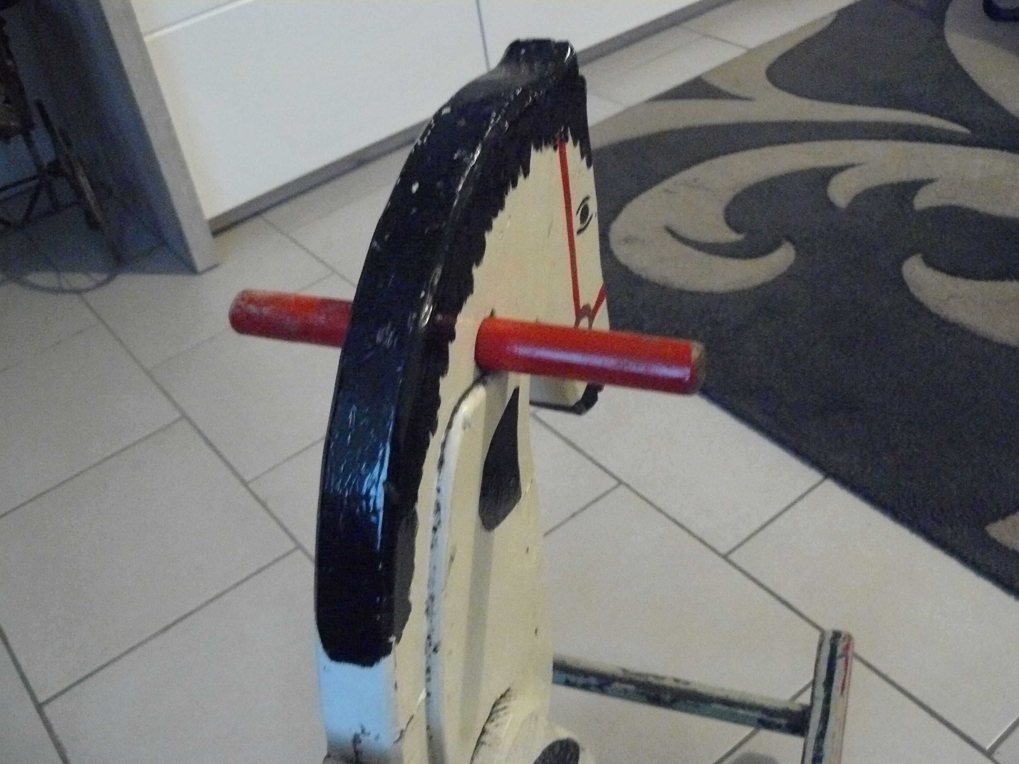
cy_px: 382
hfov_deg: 51.4
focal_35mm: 36
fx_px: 1060
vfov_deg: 39.7
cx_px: 510
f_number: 2.8
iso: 800
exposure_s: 1/20
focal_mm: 6
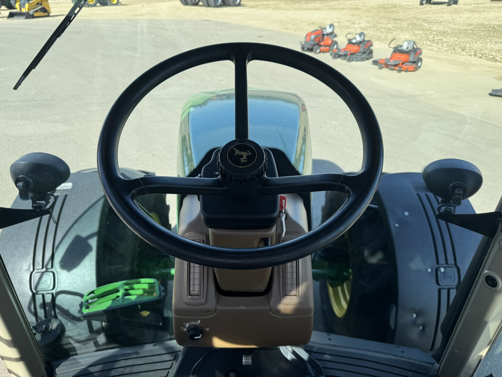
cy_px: 188
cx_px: 251
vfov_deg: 56.8
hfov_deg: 71.6
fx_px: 348
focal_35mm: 24
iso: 80
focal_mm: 6.76
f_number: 1.78
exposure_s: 1/1678
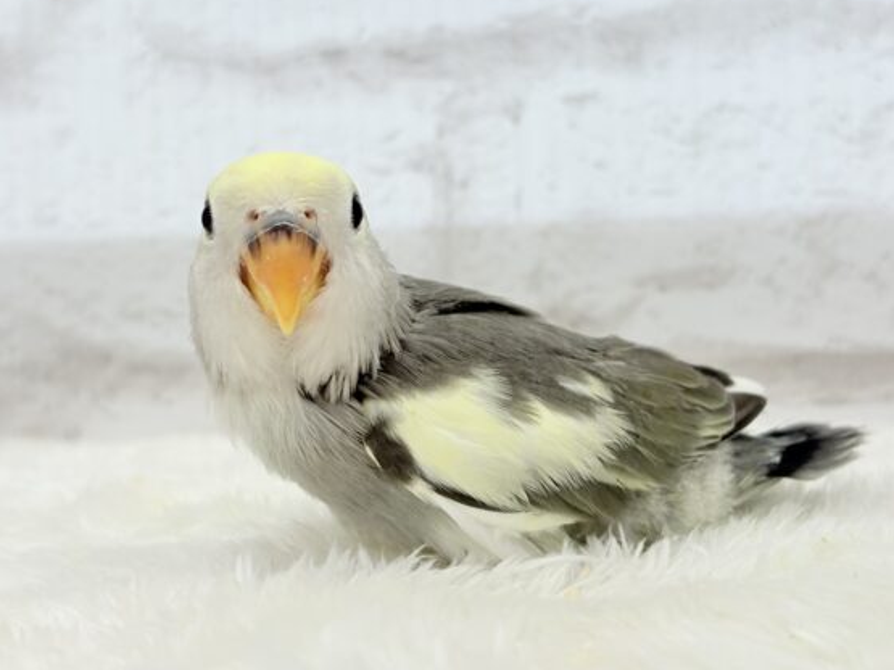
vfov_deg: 24.4
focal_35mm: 60
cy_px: 285
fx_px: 1549
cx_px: 461
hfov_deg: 32.2
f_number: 1.6
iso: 50
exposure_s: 1/100
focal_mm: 5.96
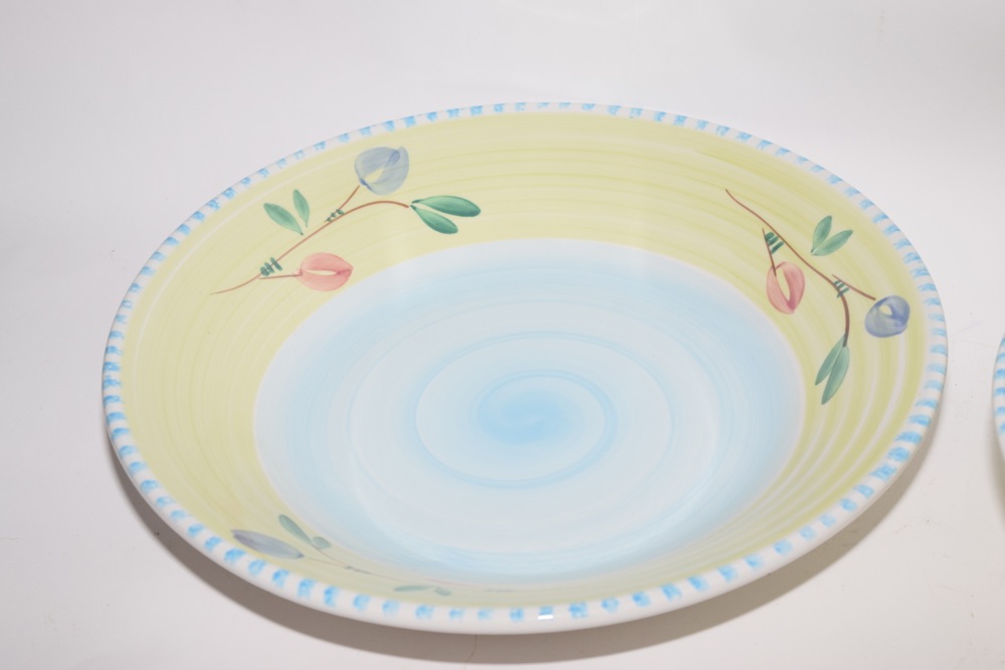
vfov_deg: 17.5
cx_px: 502
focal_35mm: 78
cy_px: 335
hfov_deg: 26.0
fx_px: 2178
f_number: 5.6
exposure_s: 1/60
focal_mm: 52
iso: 560
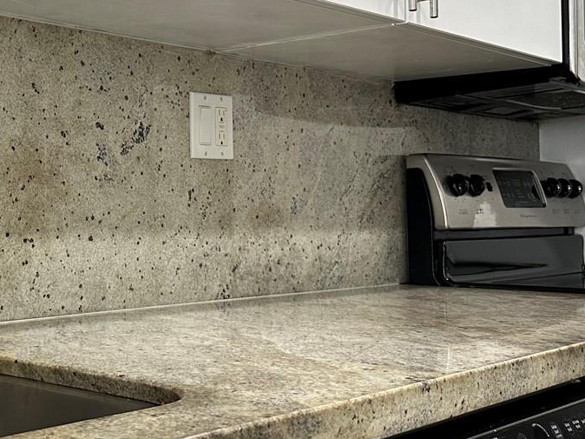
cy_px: 179
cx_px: 12
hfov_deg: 31.5
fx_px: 963
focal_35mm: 57
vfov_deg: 25.6
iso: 200
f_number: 1.78
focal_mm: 6.86
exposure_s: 1/120
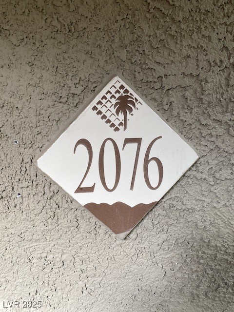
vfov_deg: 67.3
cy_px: 156
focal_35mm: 26
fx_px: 234
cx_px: 117
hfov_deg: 53.1
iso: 32
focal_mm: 4.25
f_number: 1.8
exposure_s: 1/126
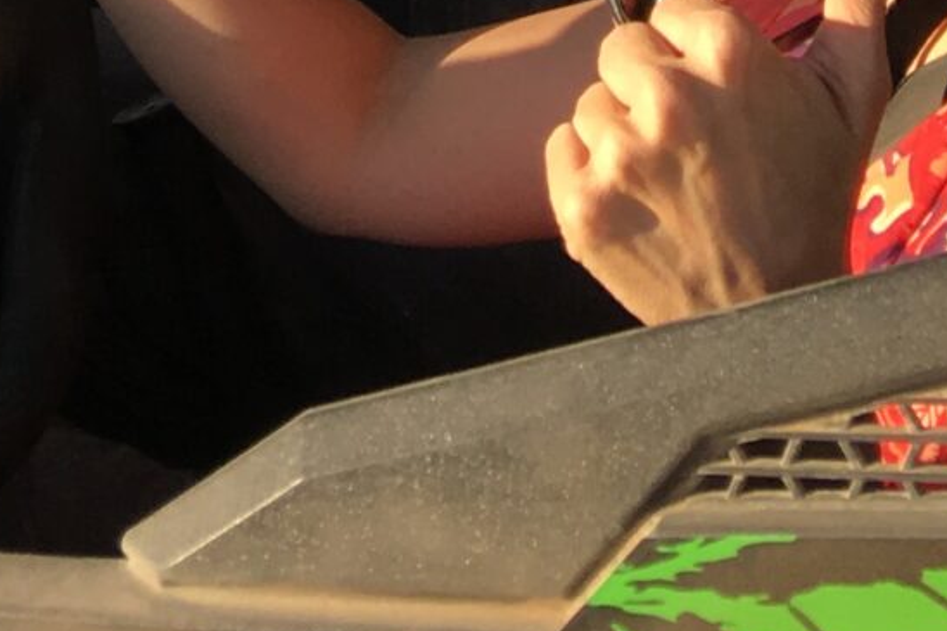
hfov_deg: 14.6
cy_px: -1533
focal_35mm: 141
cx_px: 416
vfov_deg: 7.8
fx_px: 3708
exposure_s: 1/538
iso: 25
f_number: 2.2
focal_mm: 4.15
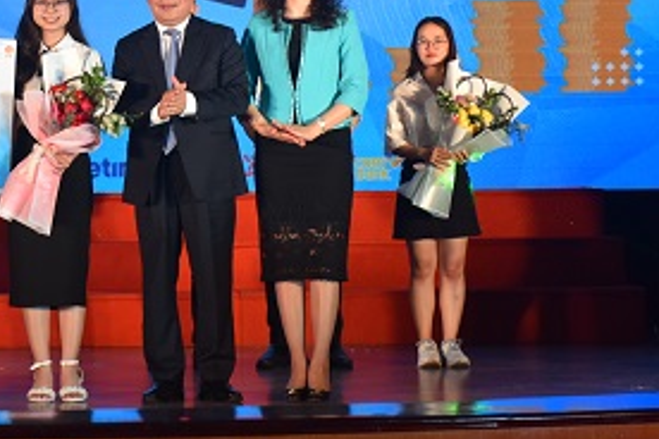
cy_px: 14
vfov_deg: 9.0
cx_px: -48
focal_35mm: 152
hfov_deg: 13.3
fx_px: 2782
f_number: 4.5
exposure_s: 1/250
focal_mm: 70
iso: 640
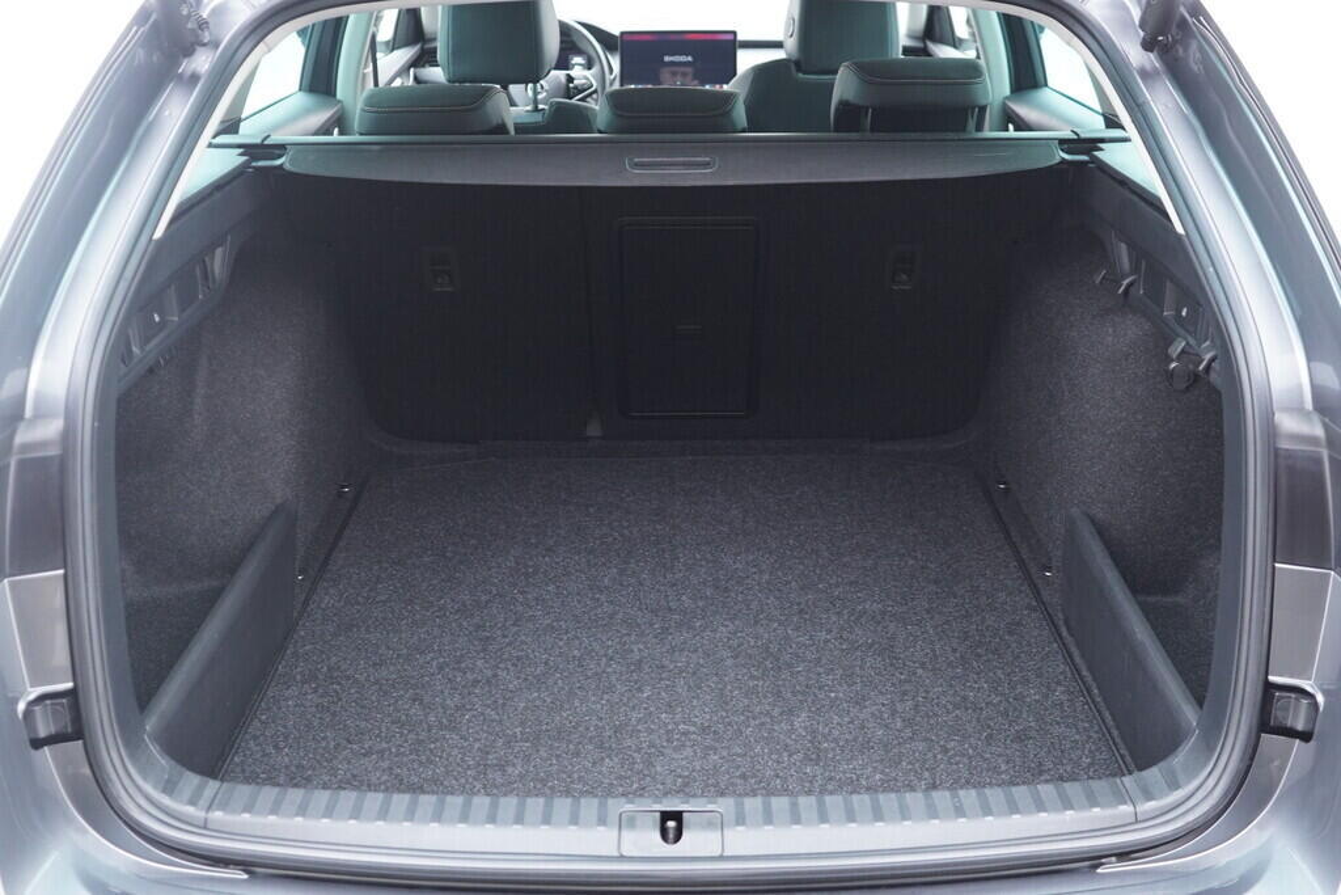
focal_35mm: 36
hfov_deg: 53.1
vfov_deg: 36.9
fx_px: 1341
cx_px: 670
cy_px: 448
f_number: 2.8
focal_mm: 24
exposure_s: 1/40
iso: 800
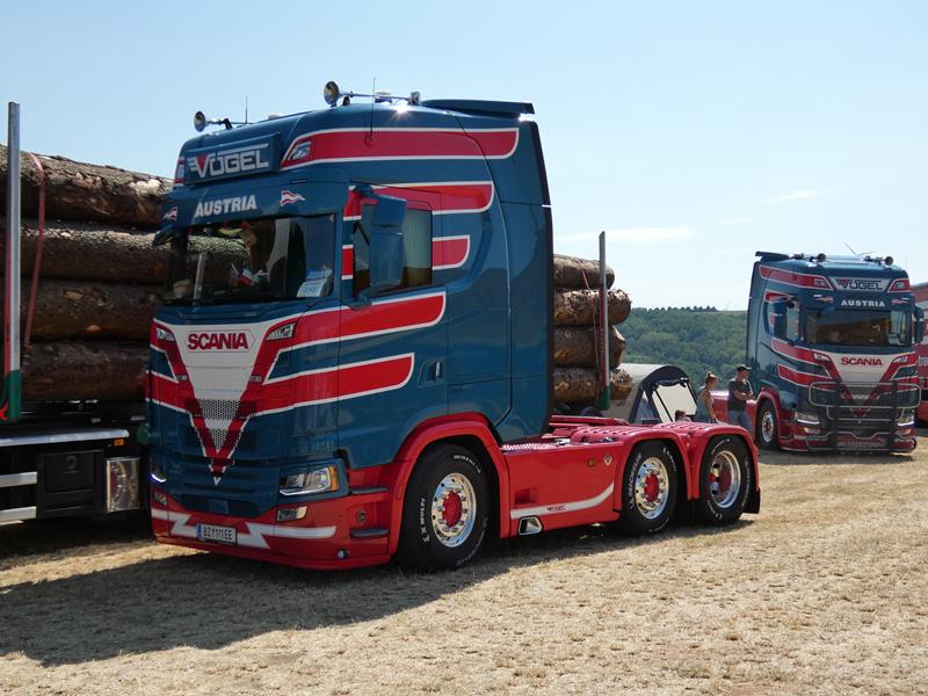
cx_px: 464
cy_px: 348
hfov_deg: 41.2
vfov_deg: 31.5
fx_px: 1233
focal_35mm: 46
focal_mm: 8.2
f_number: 3.8
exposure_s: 1/1000
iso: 80
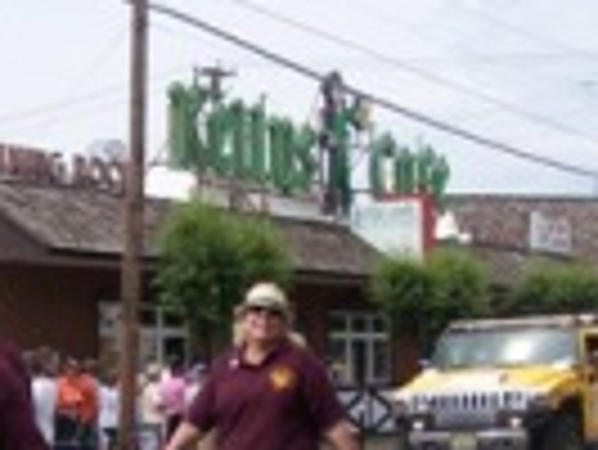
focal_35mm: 100
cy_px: 479
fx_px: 1729
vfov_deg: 14.5
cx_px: 198
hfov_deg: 19.6
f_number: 4
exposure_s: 1/800
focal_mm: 6.3
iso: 80
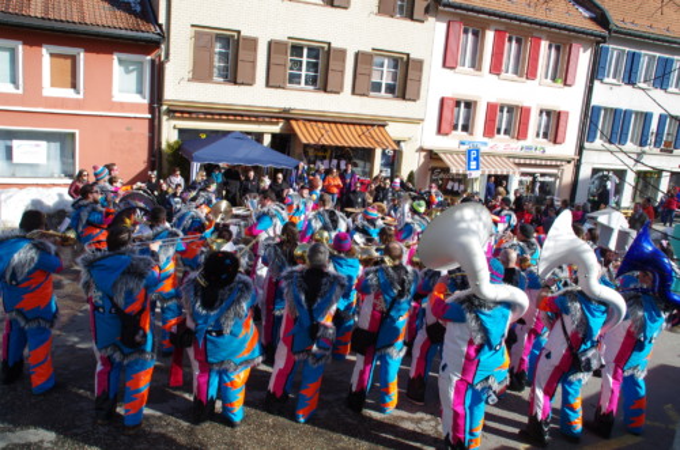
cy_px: 225
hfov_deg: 67.5
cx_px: 340
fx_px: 509
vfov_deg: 47.7
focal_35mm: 27
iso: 100
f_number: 11
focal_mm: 18
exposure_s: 1/100
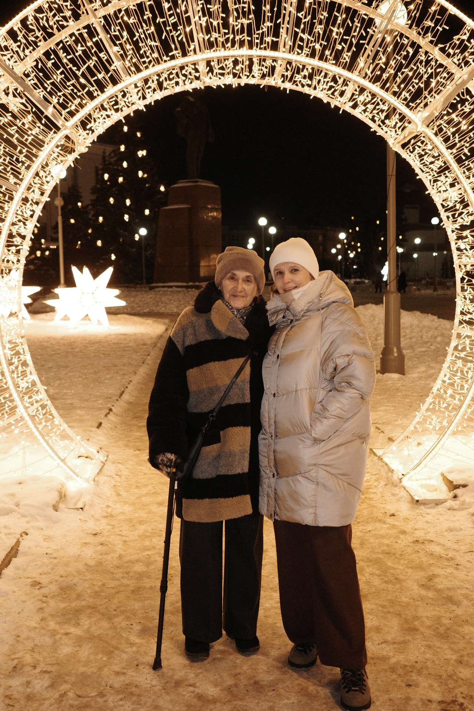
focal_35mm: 40
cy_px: 356
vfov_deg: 48.5
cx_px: 237
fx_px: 790
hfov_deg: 33.4
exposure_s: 1/125
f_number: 2.8
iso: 1600
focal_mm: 26
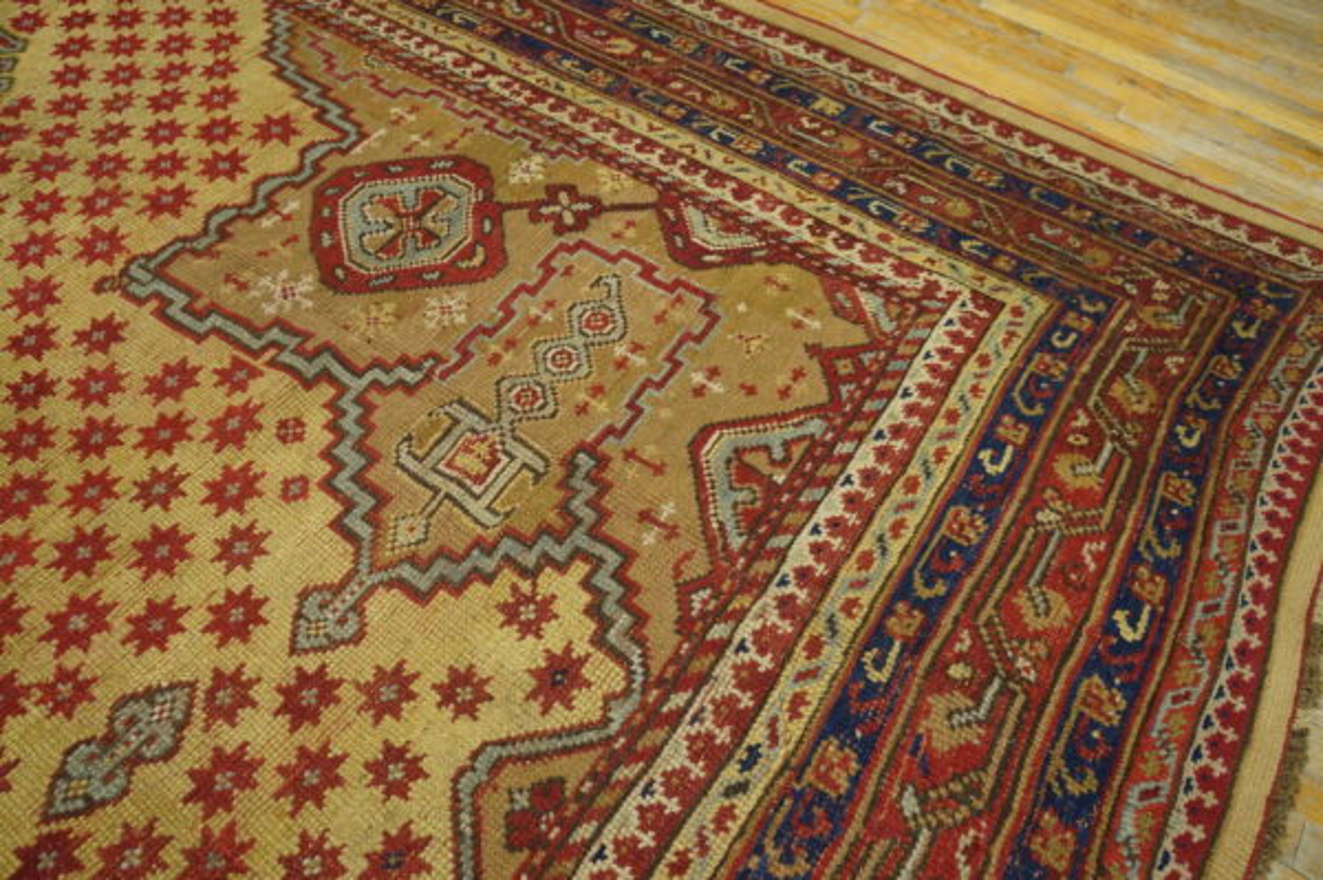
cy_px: 440
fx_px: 991
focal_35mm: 27
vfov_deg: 47.9
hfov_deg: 67.4
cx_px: 662
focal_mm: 18
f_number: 4
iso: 2500
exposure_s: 1/160
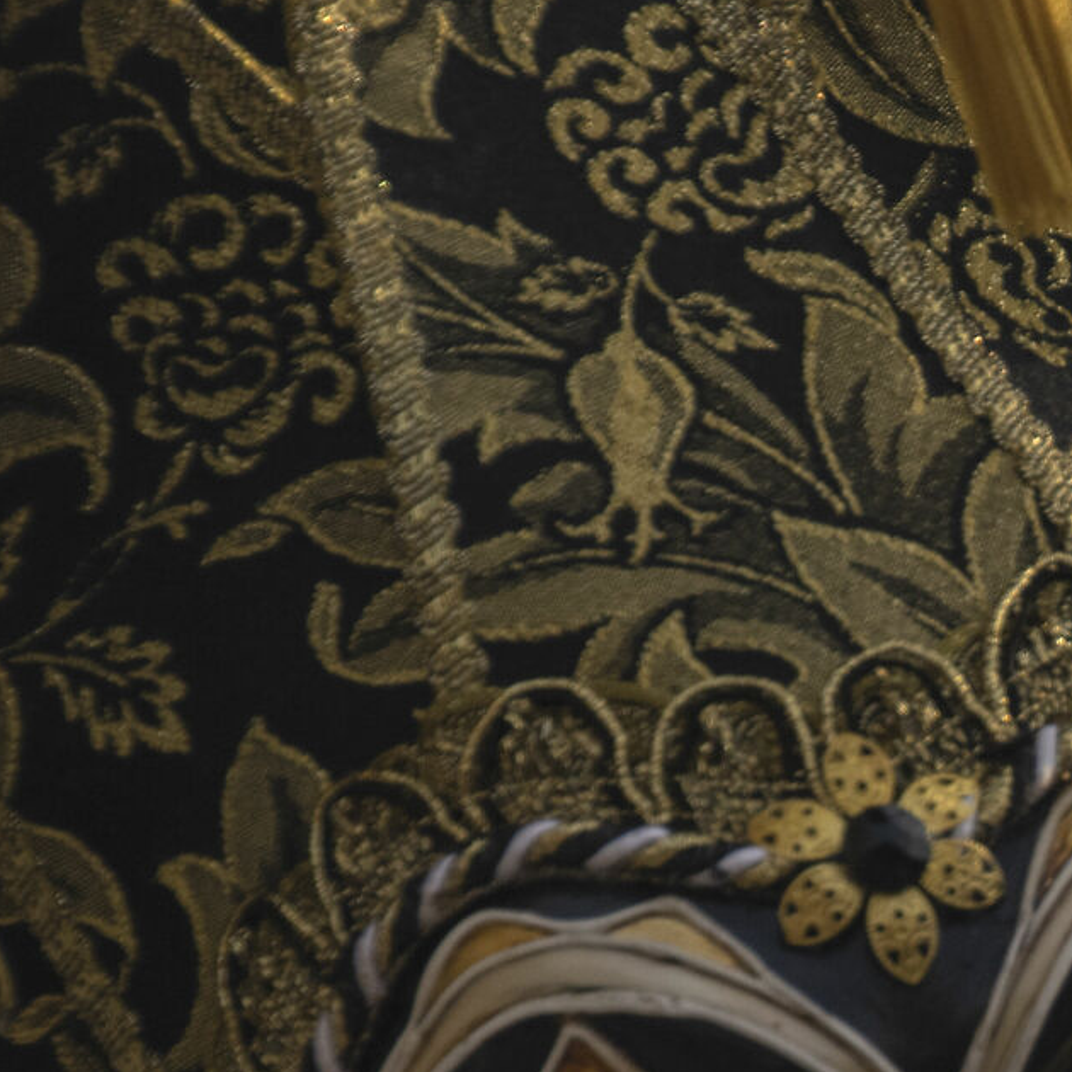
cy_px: 1242
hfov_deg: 2.9
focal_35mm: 605
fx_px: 21197
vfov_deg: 2.9
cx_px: 1696
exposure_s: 1/800
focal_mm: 125
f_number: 8
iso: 200
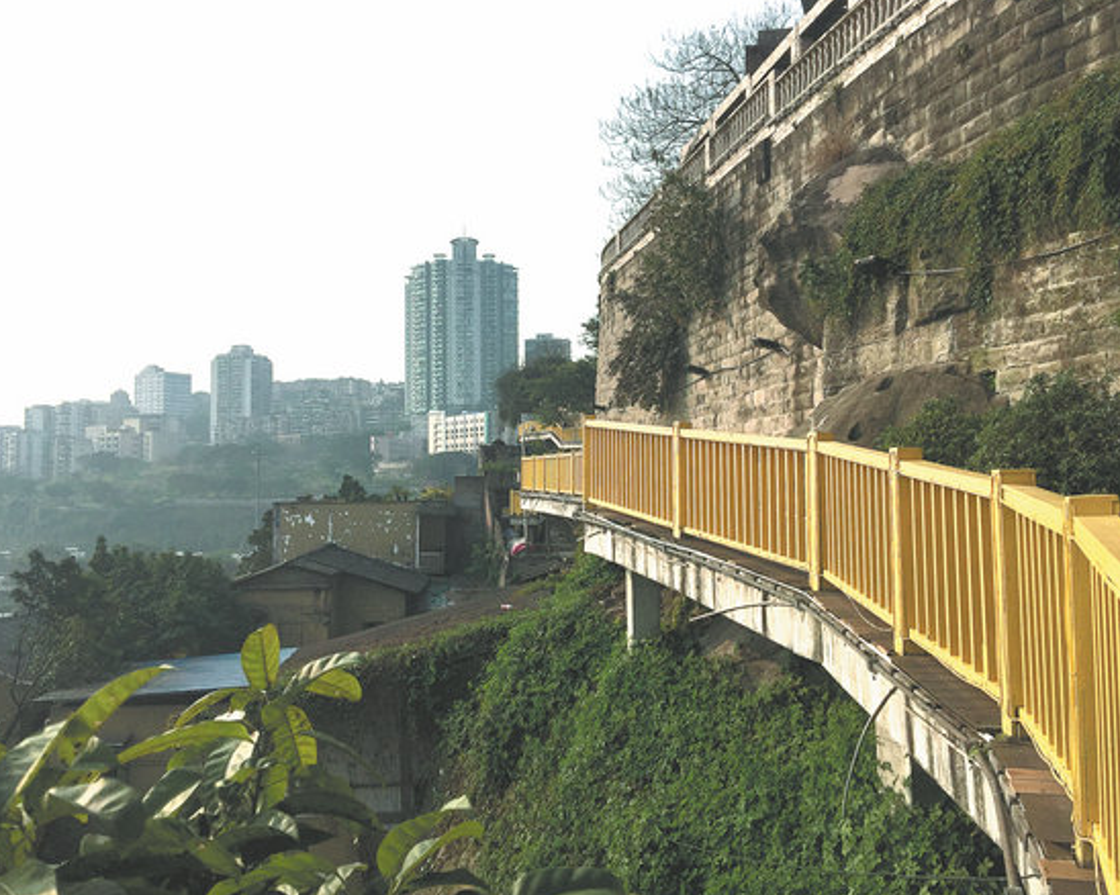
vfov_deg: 47.1
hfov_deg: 57.2
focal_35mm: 31
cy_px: 445
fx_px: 1027
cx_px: 554
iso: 32
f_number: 2.2
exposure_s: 1/3300
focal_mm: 4.15
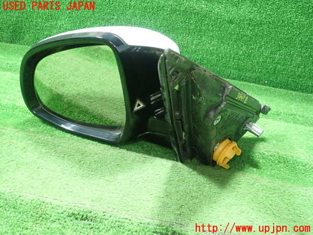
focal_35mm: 30
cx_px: 156
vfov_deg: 46.8
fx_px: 271
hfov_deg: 60.0
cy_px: 118
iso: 800
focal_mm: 5.5
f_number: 2.3
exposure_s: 1/60
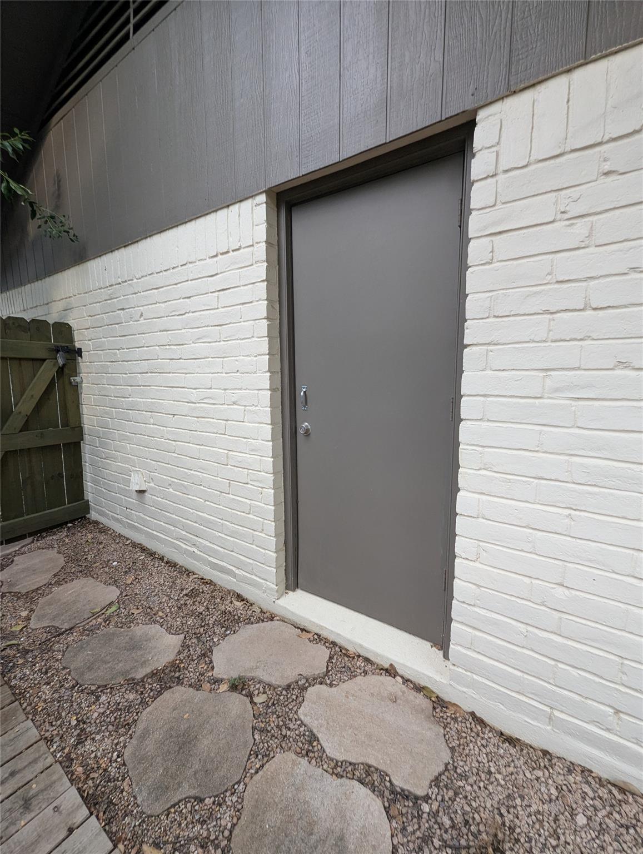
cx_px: 322
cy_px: 427
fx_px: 321
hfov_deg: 90.1
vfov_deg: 106.1
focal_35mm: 13
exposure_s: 1/107
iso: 94
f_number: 2.2
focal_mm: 1.95
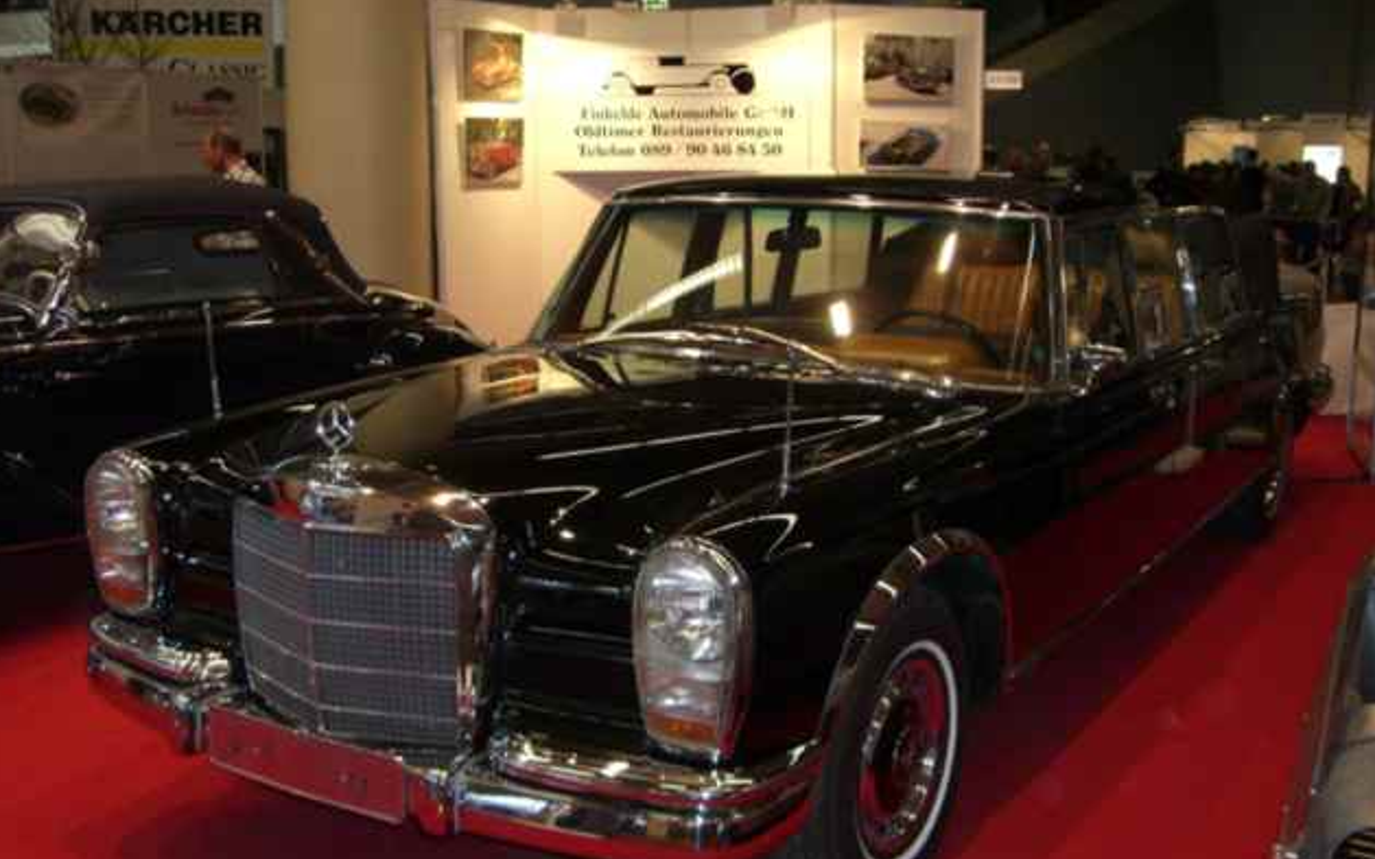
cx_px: 682
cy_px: 520
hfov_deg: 48.2
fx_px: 1536
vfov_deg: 31.1
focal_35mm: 41
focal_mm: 6.2
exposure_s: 1/60
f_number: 2.7
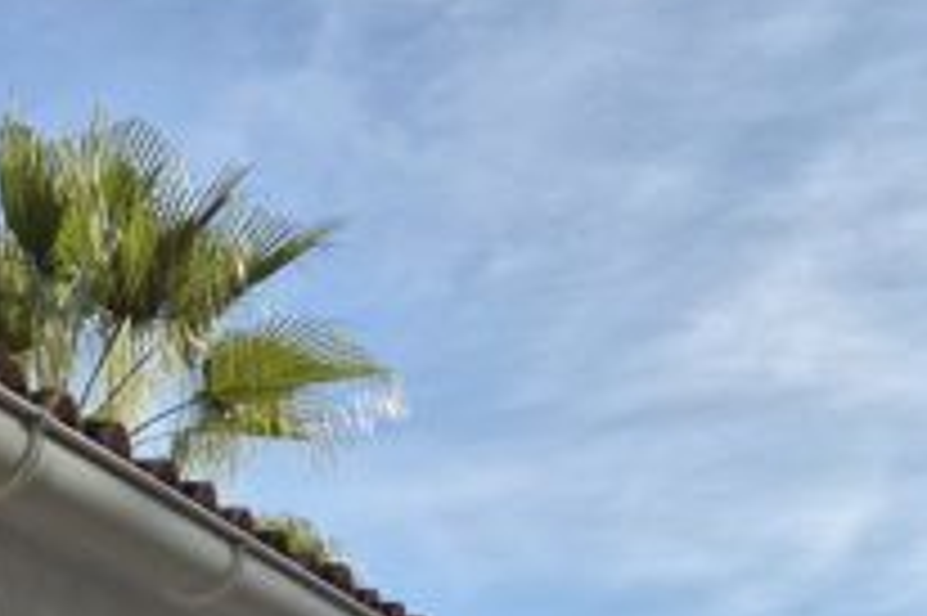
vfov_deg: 15.1
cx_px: -313
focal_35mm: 82
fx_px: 2110
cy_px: 985
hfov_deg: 22.0
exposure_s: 1/1412
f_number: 1.8
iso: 25
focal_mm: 5.4
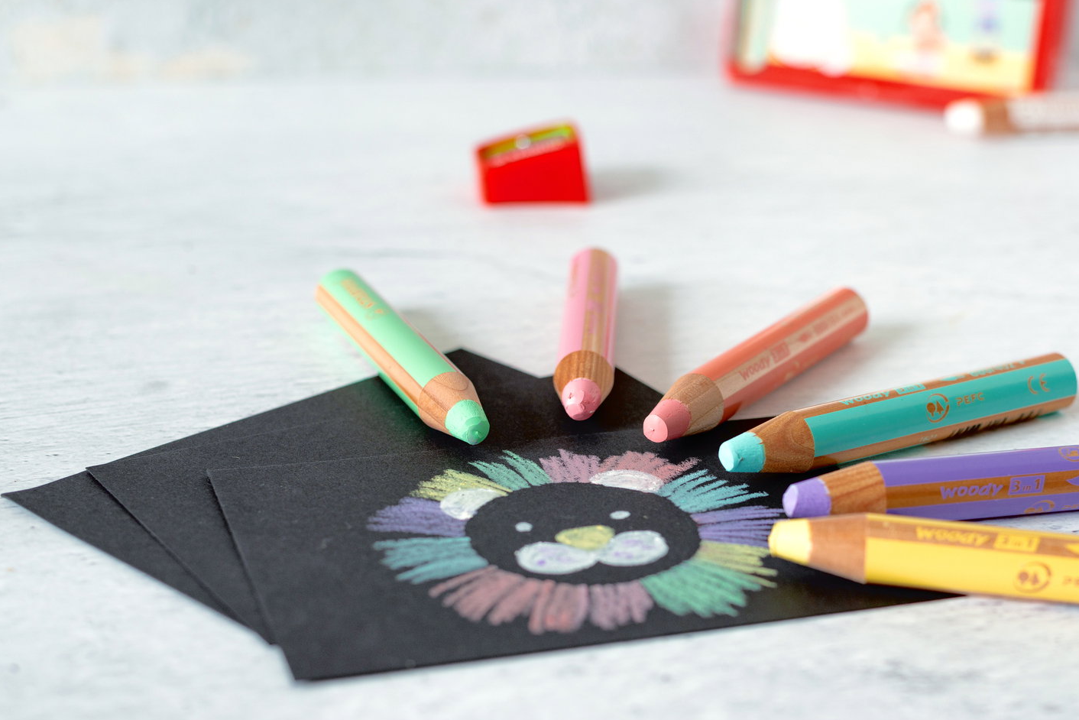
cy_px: 462
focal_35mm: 68
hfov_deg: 29.5
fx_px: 2038
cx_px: 668
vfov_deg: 20.0
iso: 160
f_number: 3.5
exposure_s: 1/80
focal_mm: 50
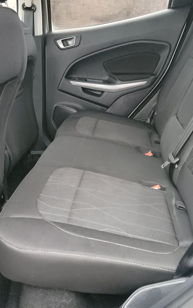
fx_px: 286
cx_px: 95
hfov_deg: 37.3
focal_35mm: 34
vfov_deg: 56.7
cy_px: 154
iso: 2231
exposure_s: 1/59
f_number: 1.8
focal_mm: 6.7
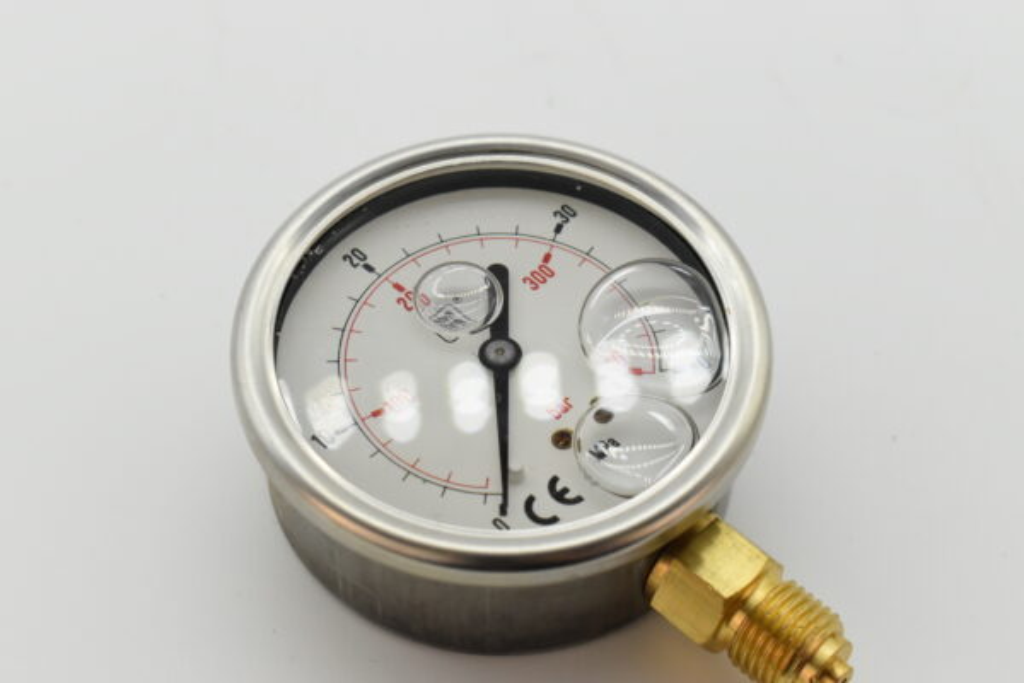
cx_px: 512
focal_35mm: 82
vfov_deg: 16.6
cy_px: 342
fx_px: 2346
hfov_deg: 24.6
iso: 1600
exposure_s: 1/1250
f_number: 8
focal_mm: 55
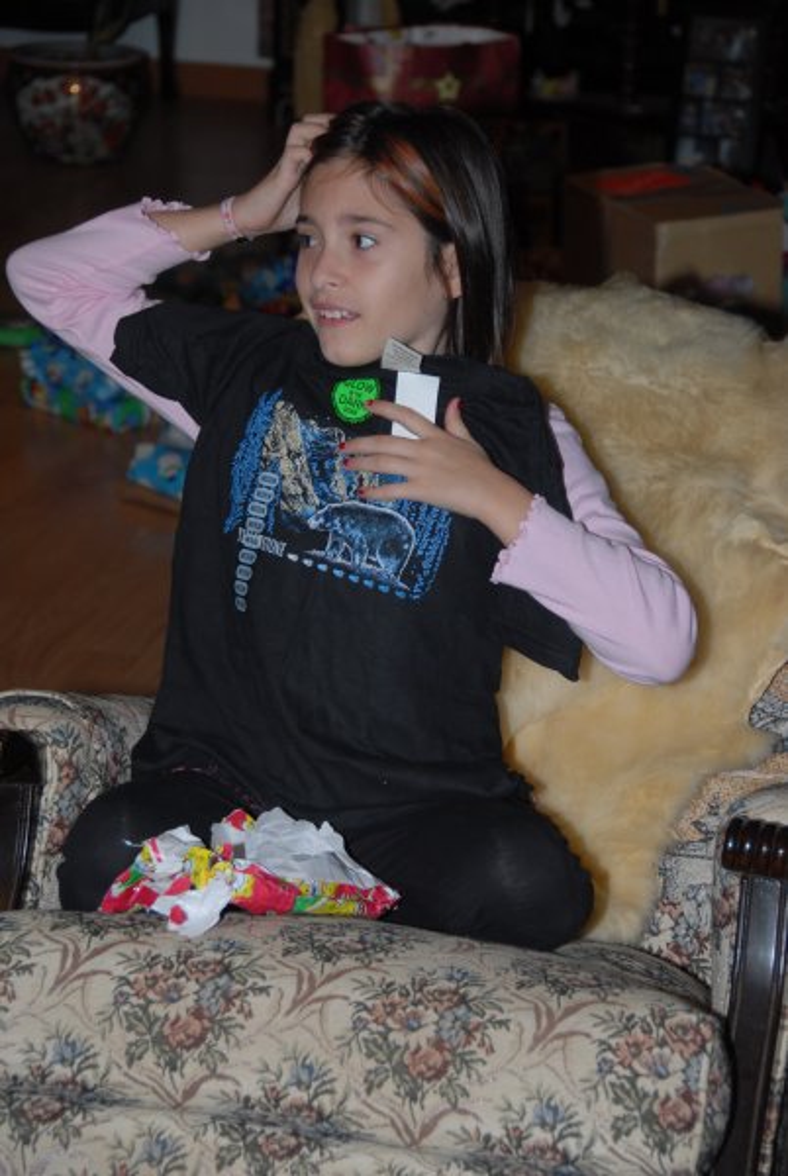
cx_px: 394
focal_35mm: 98
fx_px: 3190
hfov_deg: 14.1
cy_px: 588
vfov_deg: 20.9
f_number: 5
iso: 200
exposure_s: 1/60
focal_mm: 65
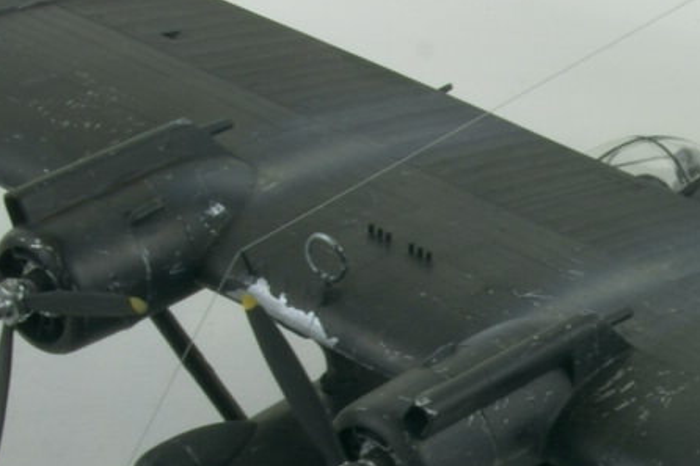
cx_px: 709
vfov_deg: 7.6
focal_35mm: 181
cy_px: 383
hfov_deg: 11.2
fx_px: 3518
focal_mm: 28
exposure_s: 1.6
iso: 80
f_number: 29
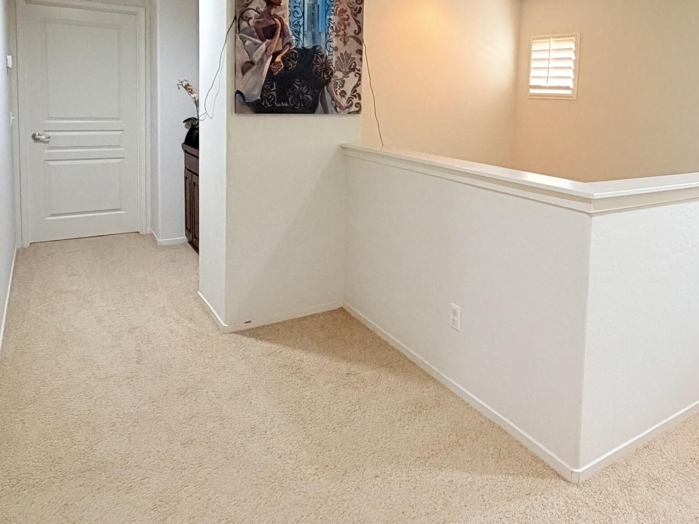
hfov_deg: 63.9
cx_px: 456
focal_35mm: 27
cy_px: 141
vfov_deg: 49.6
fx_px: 545
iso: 320
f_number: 2.2
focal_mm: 2.22
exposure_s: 1/60
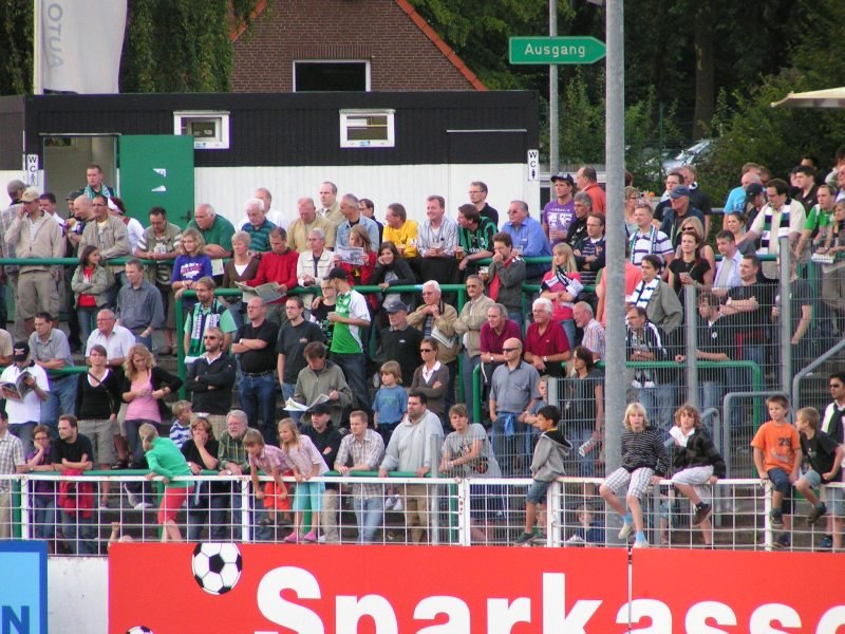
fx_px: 9276
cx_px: 422
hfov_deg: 5.2
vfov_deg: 3.9
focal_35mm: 380
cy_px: 317
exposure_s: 1/250
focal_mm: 58
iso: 200
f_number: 3.5
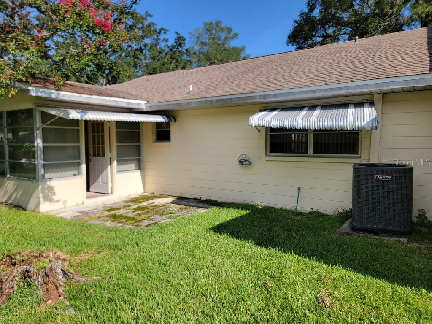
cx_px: 216
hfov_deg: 71.6
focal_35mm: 24
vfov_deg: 56.8
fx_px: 300
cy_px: 162
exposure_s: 1/717
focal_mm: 6.7
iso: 16
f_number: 1.8
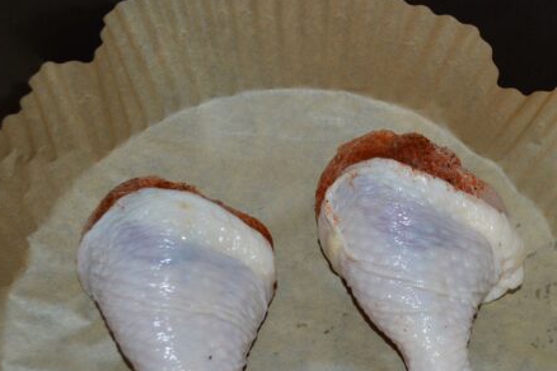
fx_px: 1037
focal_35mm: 67
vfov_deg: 20.1
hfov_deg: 30.0
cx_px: 331
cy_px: 290
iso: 1000
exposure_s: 1/60
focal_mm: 28
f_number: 4.5
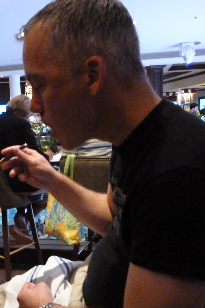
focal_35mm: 35
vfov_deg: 54.4
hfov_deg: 36.5
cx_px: 40
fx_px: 299
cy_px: 155
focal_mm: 4.5
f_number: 3.3
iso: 1250
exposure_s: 1/15
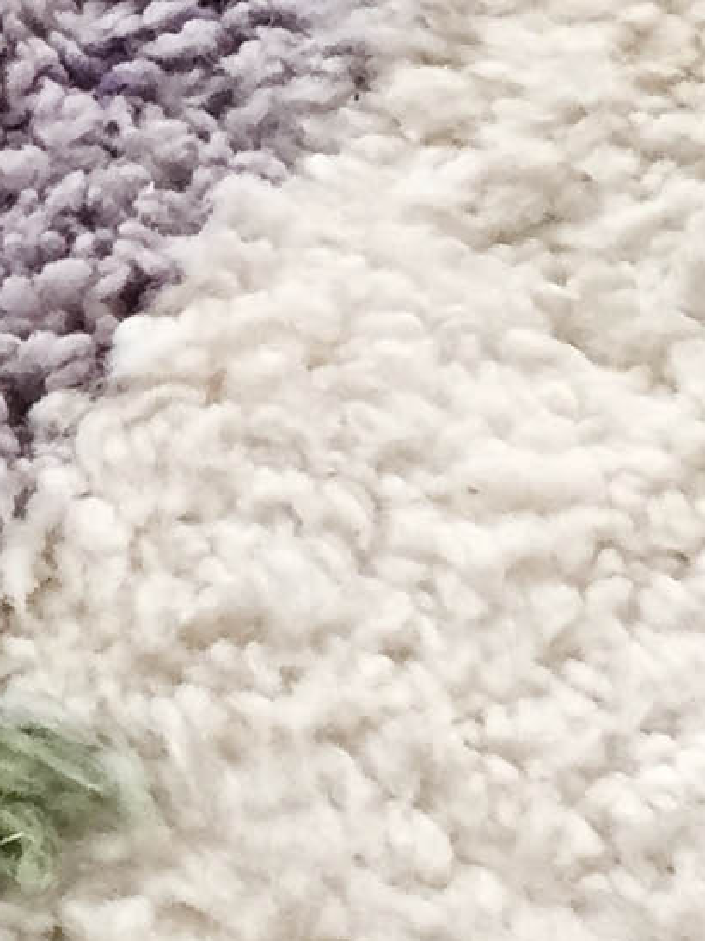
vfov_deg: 11.4
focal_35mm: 173
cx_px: -695
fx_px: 4700
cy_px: 702
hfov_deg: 8.2
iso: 64
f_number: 2.2
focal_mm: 4.15
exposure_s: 1/33
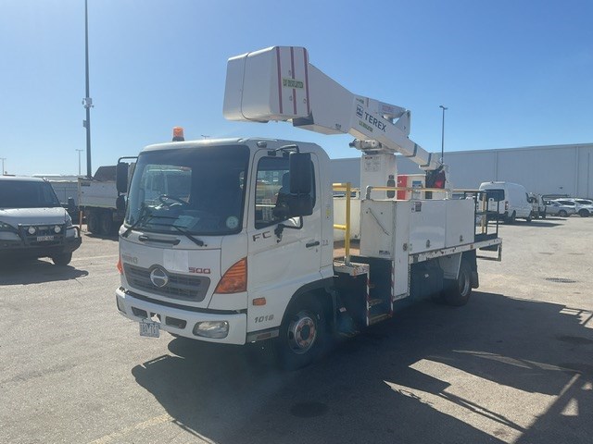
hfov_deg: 61.7
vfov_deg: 48.2
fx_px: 497
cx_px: 296
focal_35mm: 29
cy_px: 222
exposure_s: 1/2320
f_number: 1.8
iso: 16
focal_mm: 3
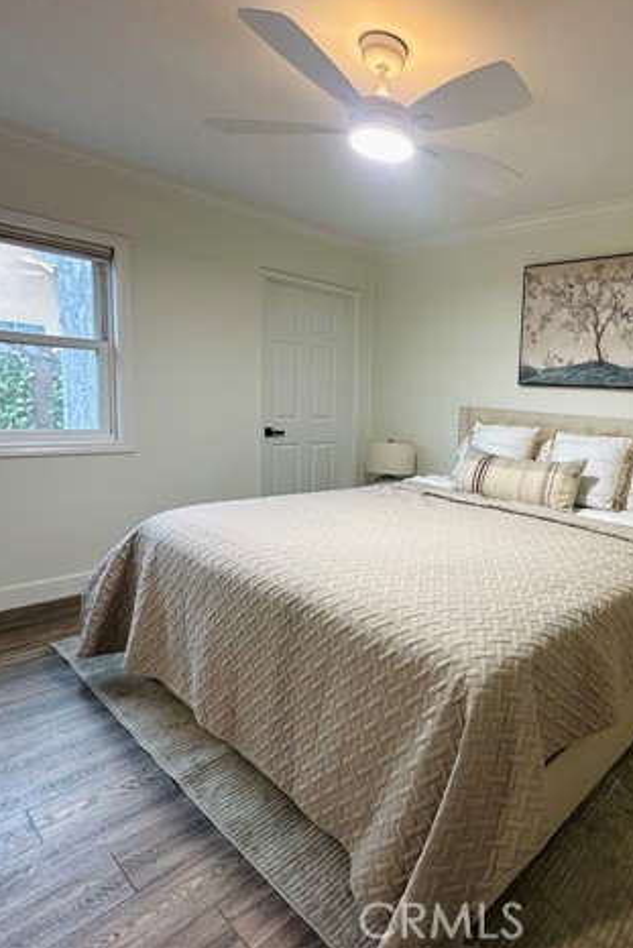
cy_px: 462
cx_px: 515
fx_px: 527
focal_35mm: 20
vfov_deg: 83.9
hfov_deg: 57.0
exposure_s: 1/60
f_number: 2.2
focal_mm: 2.22
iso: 160
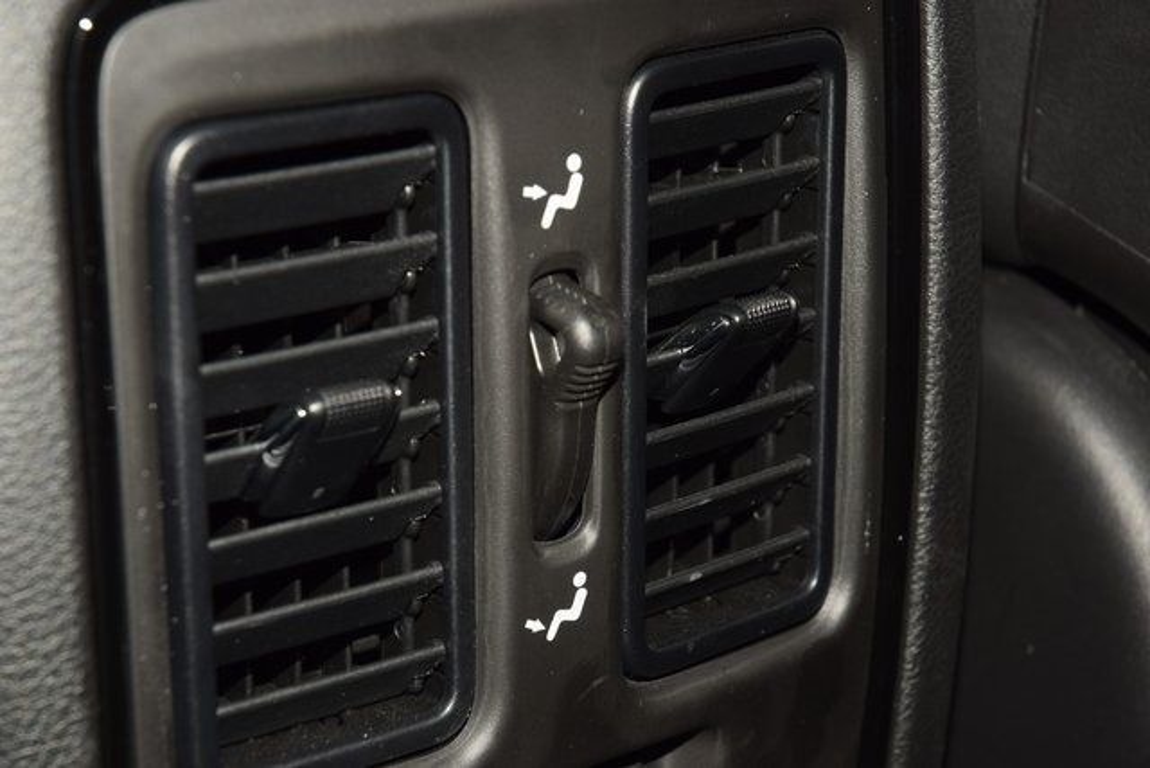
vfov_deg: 13.0
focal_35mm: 105
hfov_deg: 19.5
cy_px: 384
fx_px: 3355
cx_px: 575
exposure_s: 1/125
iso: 100
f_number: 8
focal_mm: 70
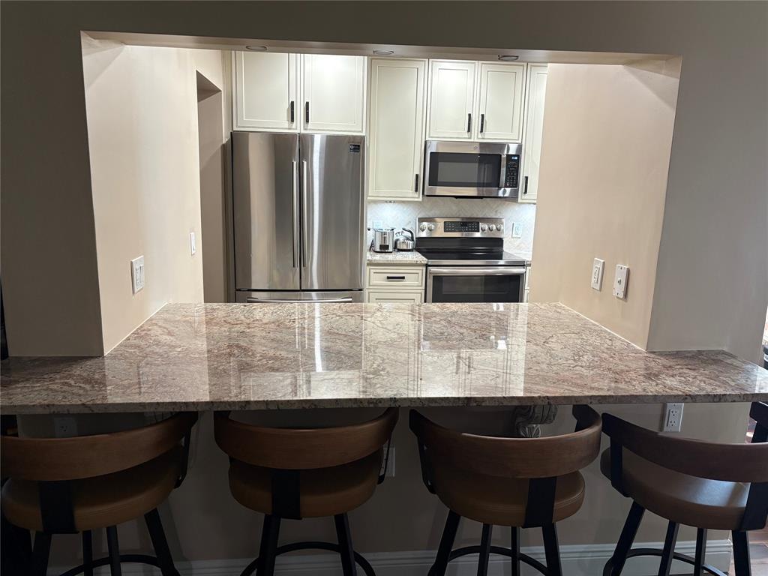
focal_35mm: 26
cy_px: 288
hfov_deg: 67.3
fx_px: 577
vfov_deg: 53.1
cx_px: 384
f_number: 1.6
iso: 160
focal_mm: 5.96
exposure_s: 1/60
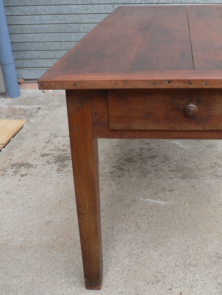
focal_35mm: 49
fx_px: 419
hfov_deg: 29.1
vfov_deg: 38.9
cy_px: 146
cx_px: 174
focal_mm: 6
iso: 80
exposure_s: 1/100
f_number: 2.8
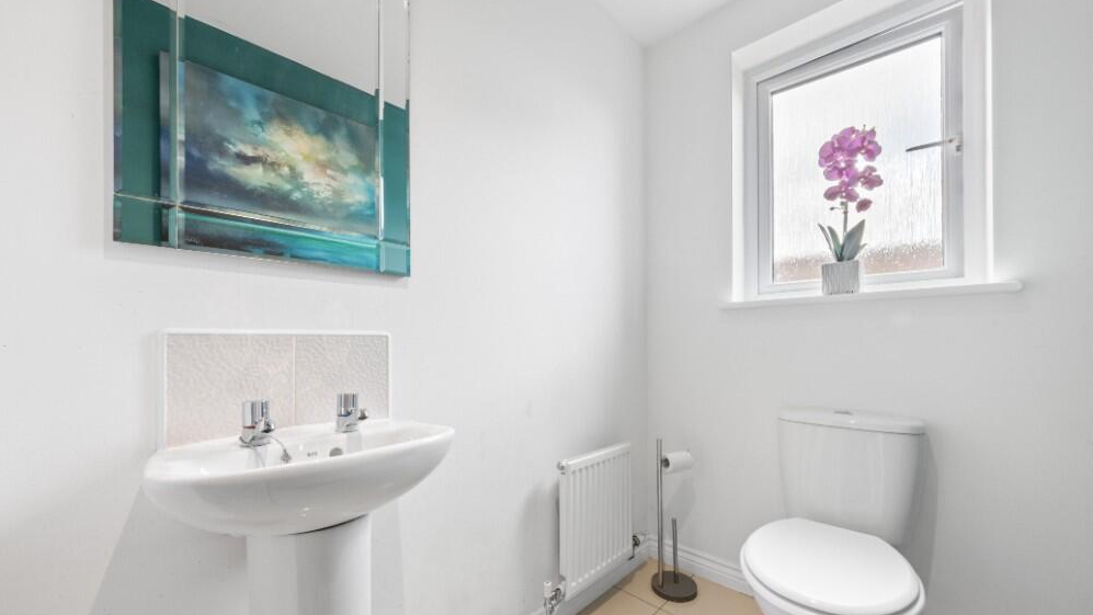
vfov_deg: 74.0
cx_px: 543
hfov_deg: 106.8
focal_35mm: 14
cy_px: 343
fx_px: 406
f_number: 16
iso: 800
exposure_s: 1/1.67
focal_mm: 13
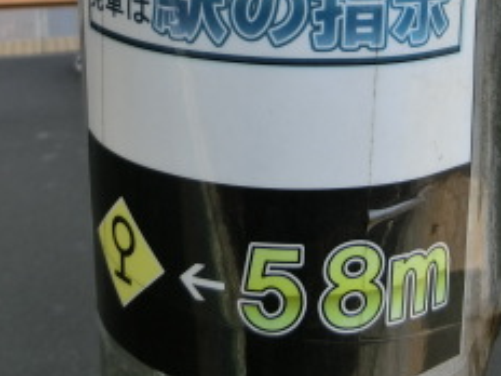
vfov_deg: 20.5
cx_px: 324
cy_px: -15
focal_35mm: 69
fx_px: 999
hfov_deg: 28.0
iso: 80
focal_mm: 4.5
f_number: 3.5
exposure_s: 1/400
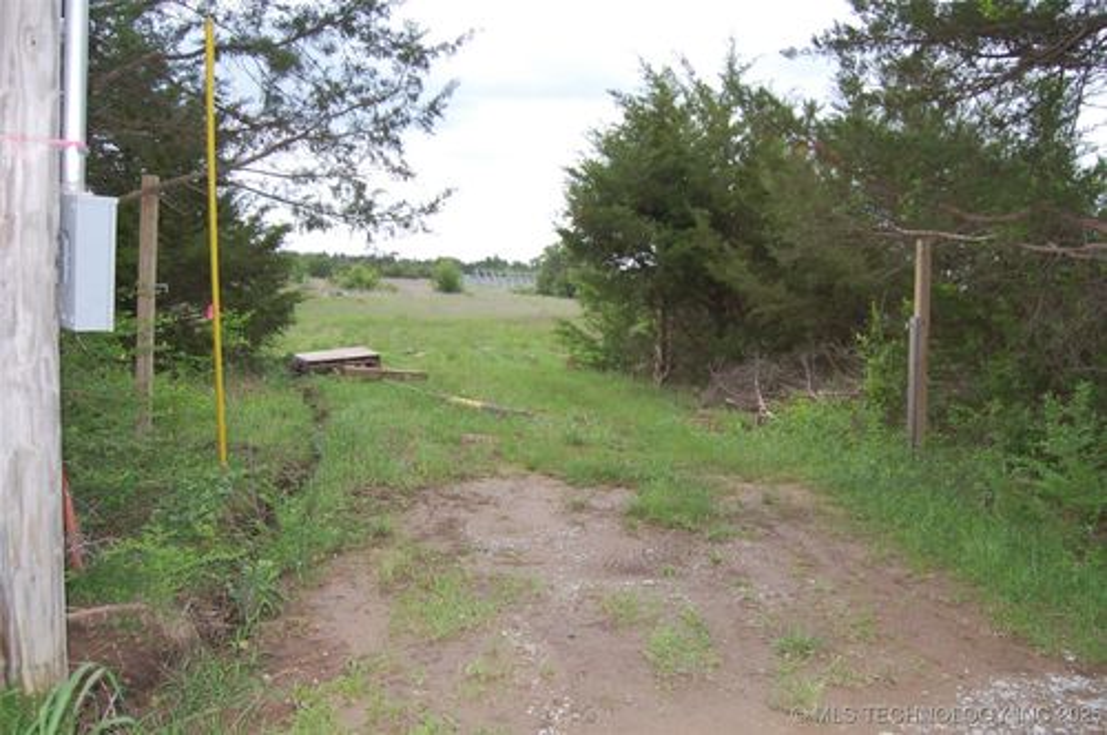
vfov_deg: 47.8
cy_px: 368
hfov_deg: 67.4
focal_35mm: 27
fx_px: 829
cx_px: 554
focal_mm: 18
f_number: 3.5
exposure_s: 1/400
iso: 200
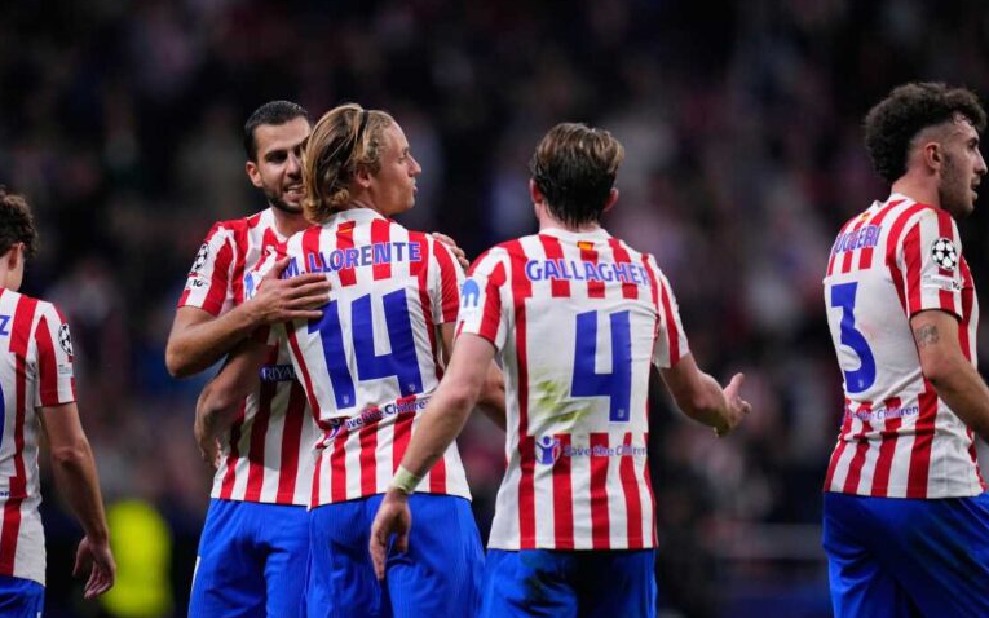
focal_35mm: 614
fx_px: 16548
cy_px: 312
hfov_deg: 3.4
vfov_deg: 2.1
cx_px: 494
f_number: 2.8
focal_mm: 400
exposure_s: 1/2000
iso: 2500
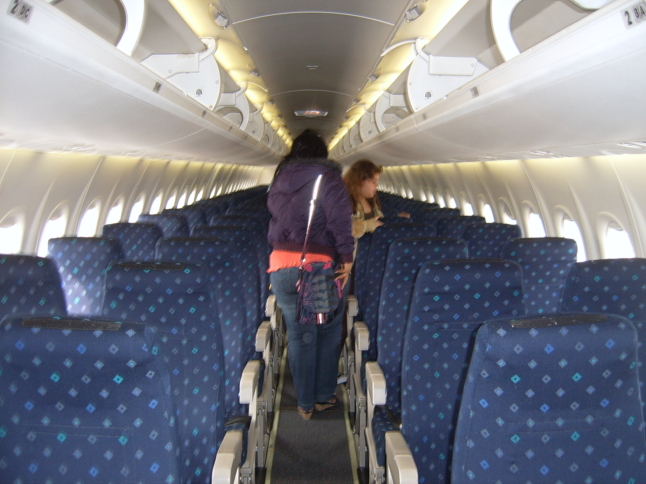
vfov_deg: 40.7
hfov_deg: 52.6
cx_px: 323
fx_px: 653
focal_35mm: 35
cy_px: 242
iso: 69
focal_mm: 5.8
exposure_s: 1/30
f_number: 2.8
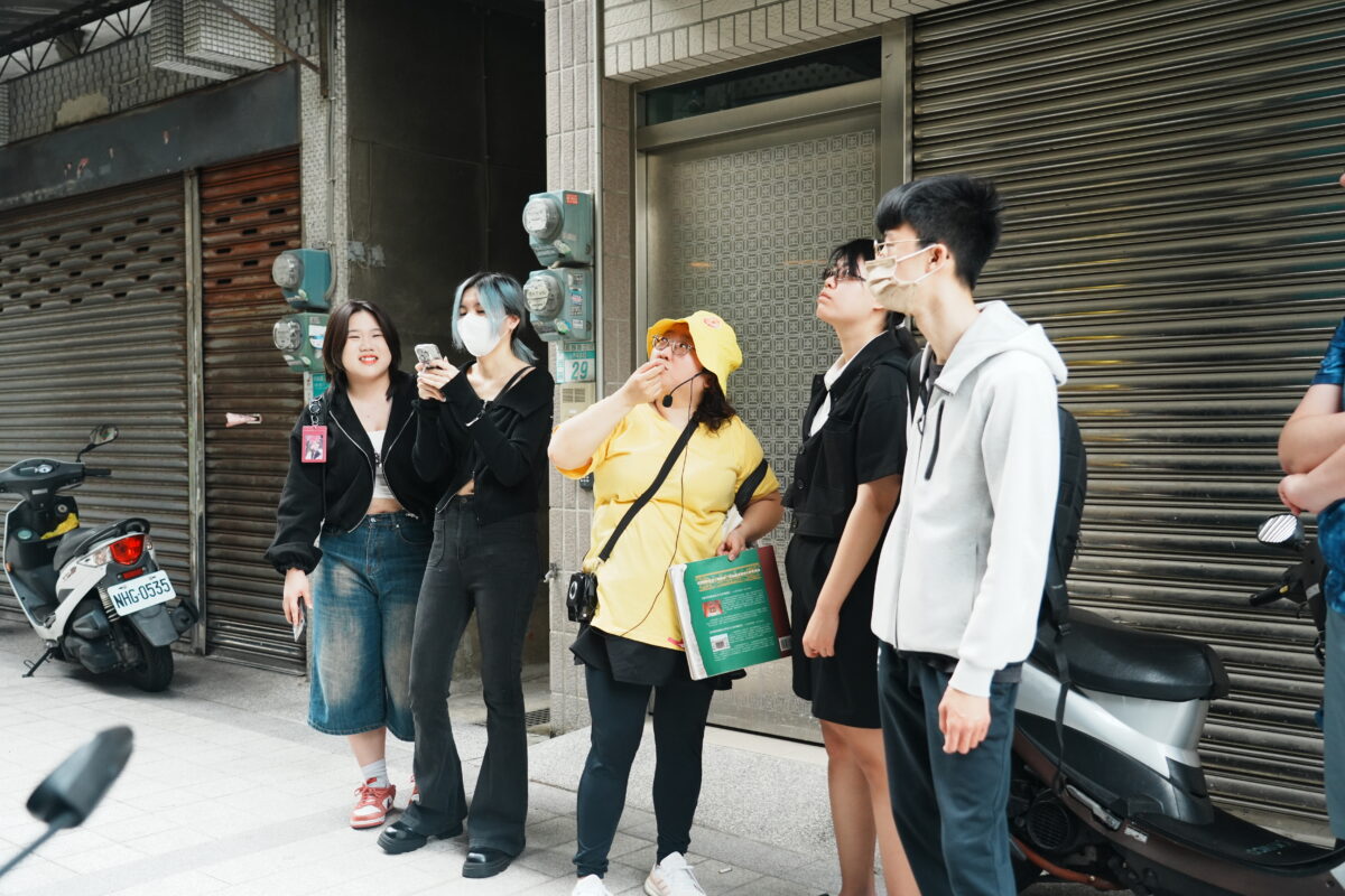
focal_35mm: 35
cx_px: 672
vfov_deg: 37.9
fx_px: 1308
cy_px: 448
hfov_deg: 54.4
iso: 1000
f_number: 4
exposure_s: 1/640
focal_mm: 35
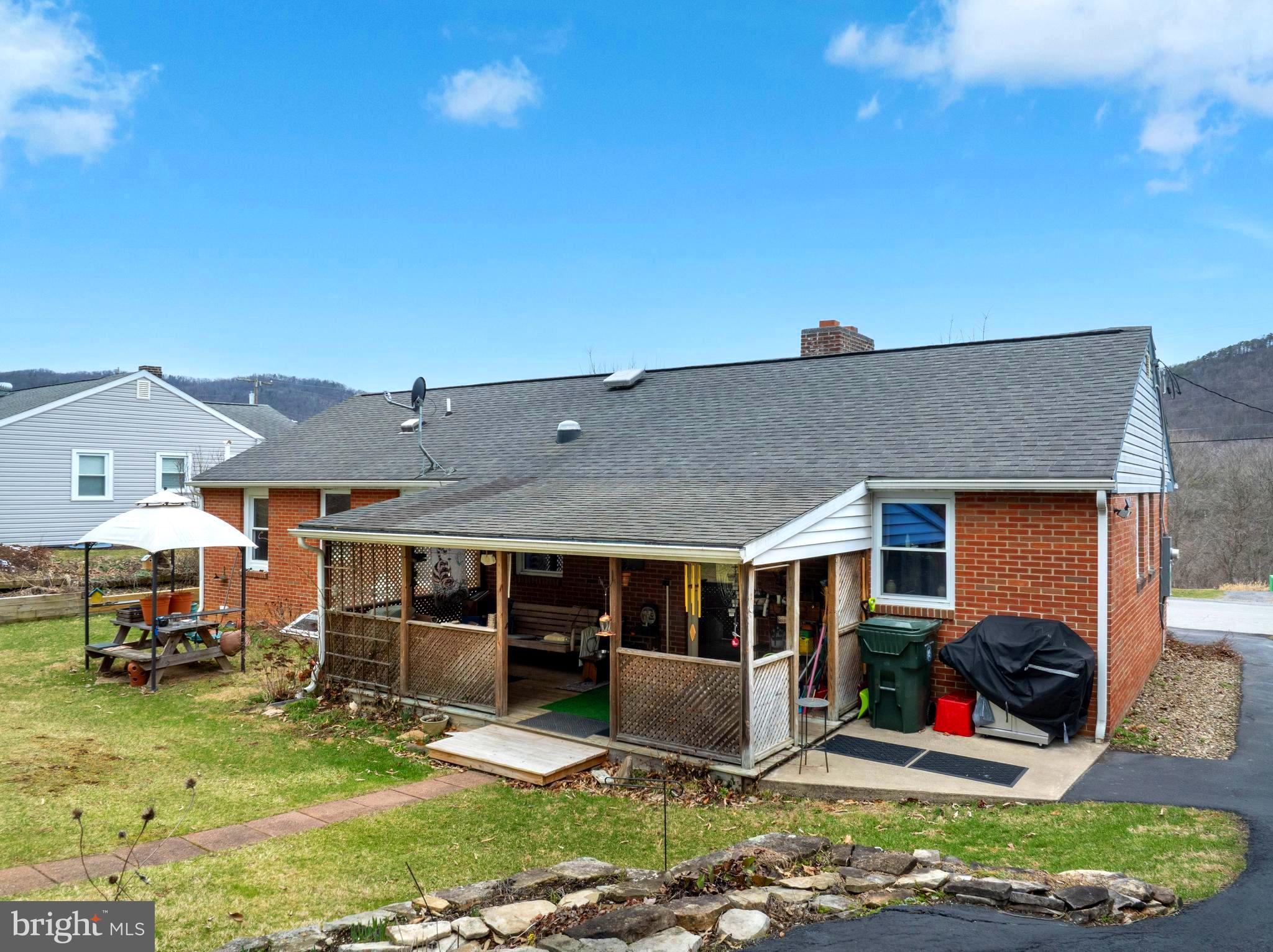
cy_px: 476
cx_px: 636
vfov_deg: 56.8
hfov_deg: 71.6
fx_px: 882
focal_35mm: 24
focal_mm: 12.29
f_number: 7.1
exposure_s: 1/60
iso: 100
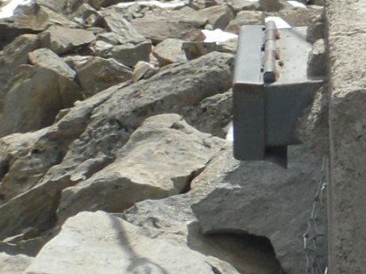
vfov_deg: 6.5
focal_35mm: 226
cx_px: 745
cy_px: -71
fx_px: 2390
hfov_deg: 8.3
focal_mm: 6.3
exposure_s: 1/245
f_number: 8.2
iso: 80
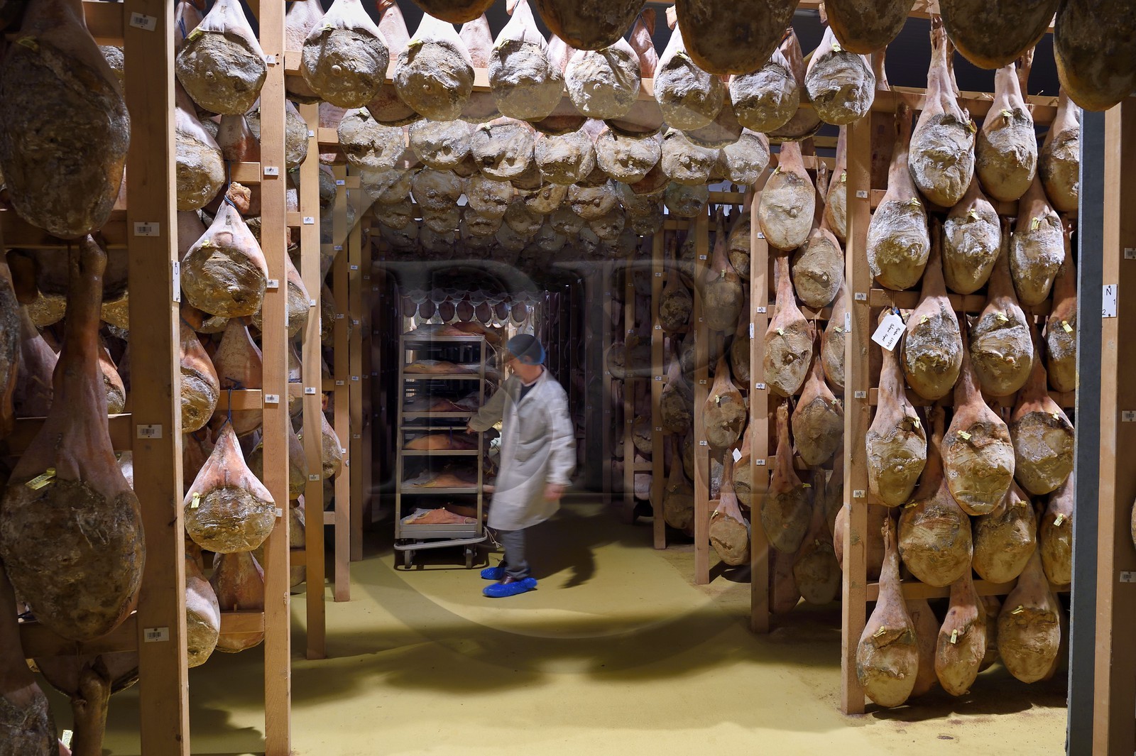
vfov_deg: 53.1
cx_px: 568
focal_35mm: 24
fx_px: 757
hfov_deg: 73.8
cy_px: 378
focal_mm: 24
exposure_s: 1/6
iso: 800
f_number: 7.1
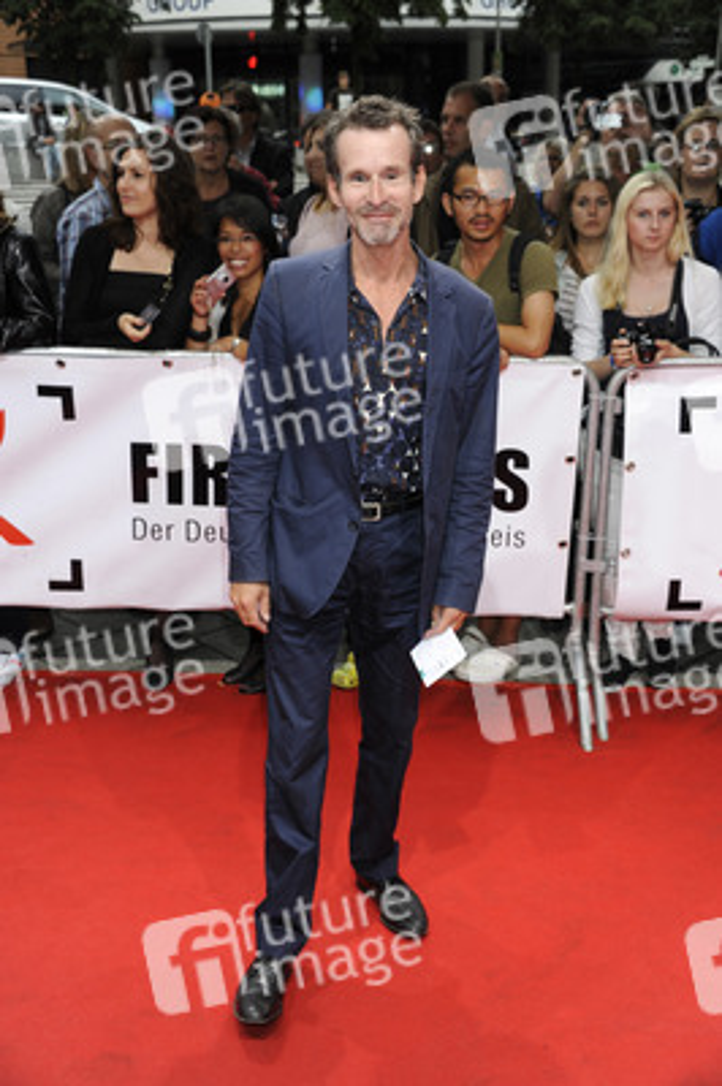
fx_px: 1356
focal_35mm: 45
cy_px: 543
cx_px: 361
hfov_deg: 29.8
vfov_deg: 43.6
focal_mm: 45
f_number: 5.6
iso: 500
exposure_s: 1/160
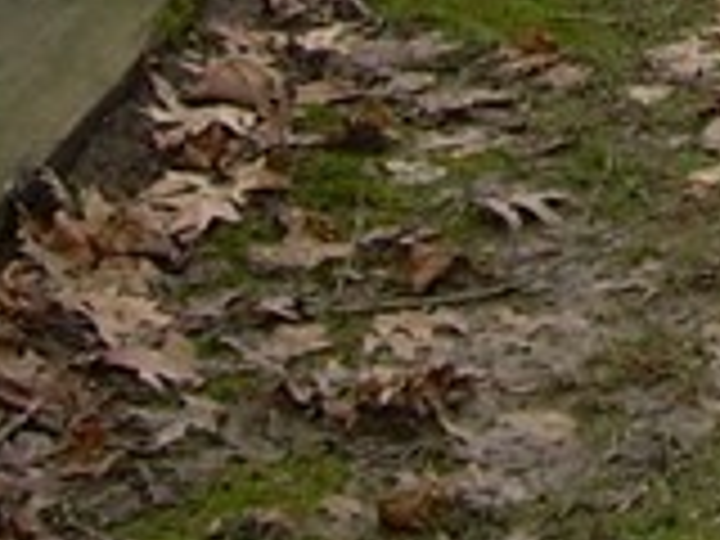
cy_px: -1107
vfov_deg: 5.7
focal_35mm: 243
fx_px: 5054
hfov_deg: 7.8
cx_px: 1472
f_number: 2.8
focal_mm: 6.3
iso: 50
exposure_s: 1/250
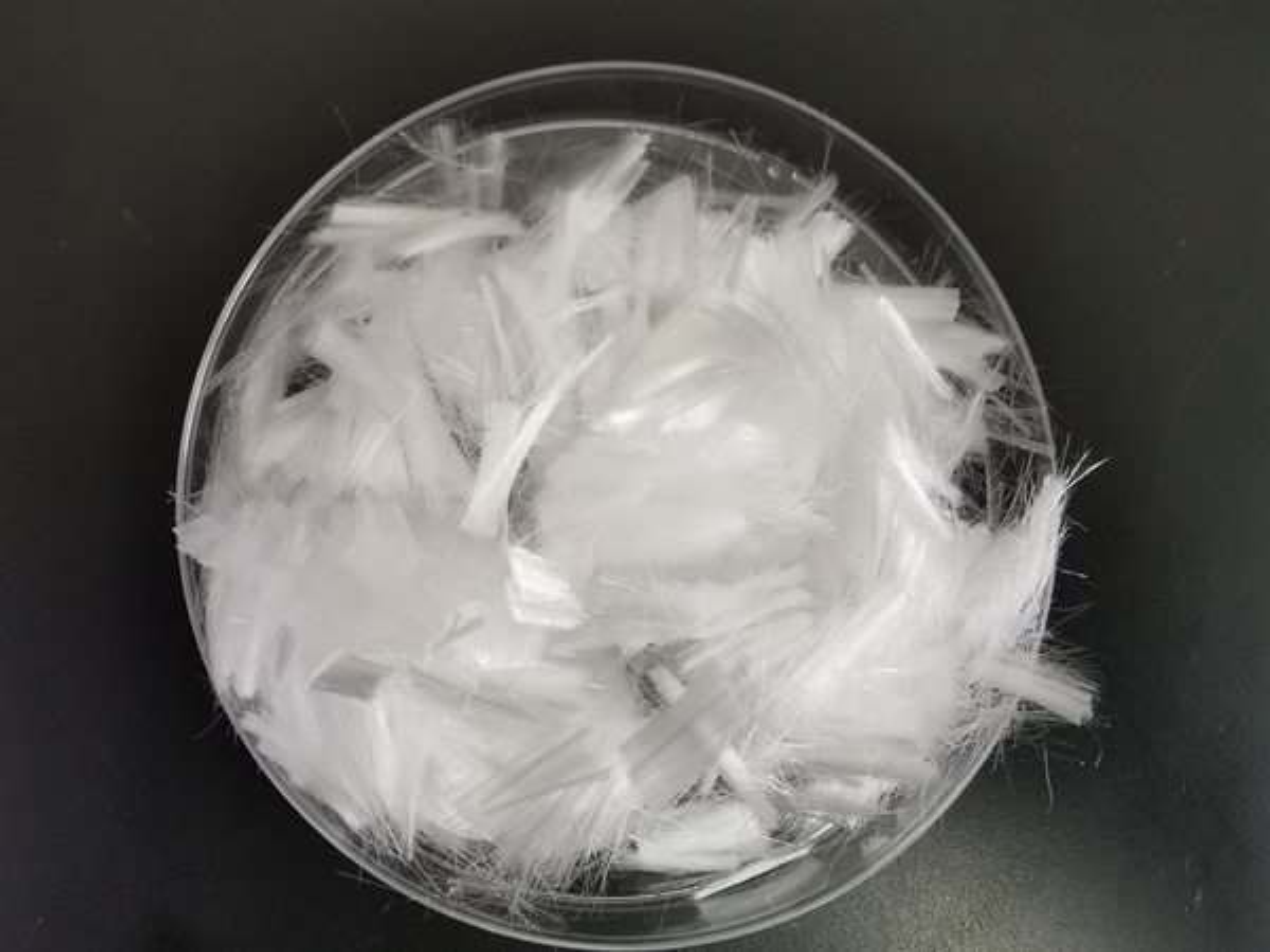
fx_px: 954
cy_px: 476
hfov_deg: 67.3
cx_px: 635
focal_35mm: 26
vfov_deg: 53.1
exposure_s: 1/33.3
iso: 320
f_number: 2.2
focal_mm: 2.26
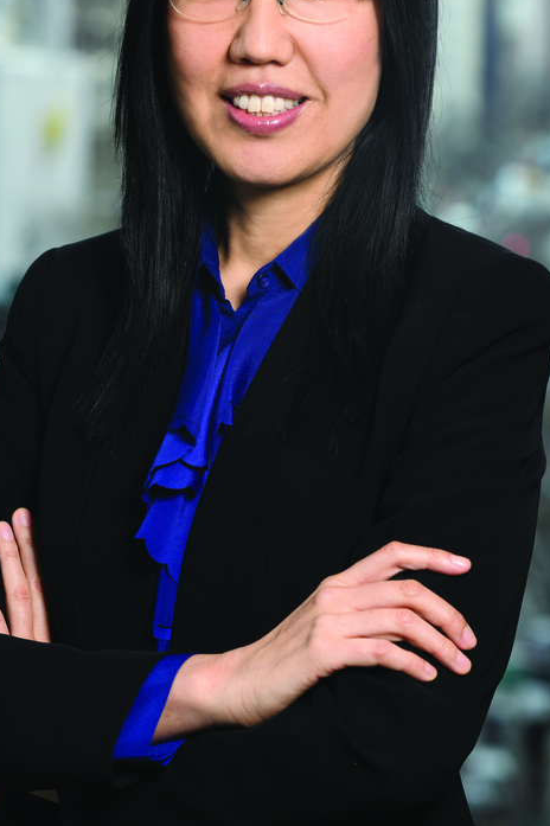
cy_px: 237
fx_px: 4588
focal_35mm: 200
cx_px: 224
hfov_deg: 6.9
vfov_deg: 10.3
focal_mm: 135
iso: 500
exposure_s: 1/125
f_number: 8
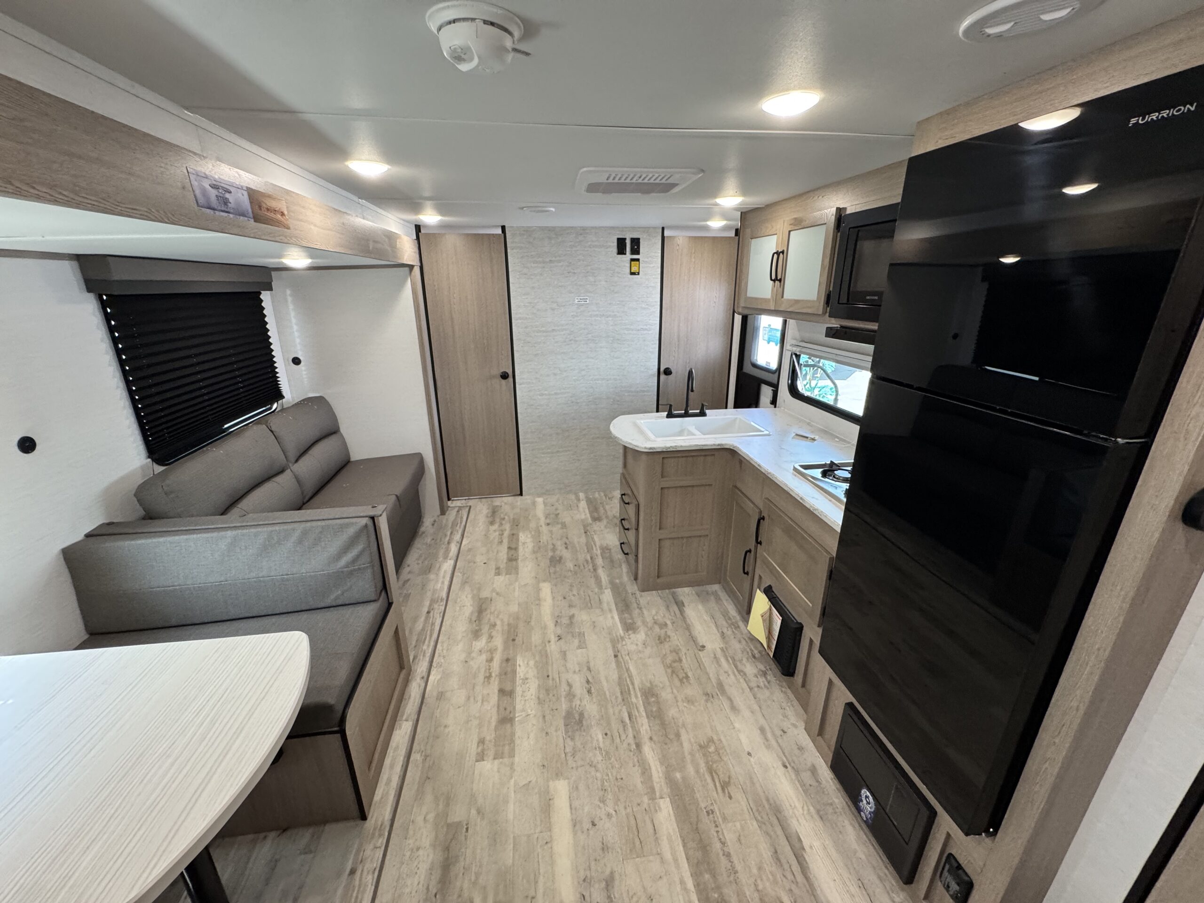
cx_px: 602
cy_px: 452
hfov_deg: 102.1
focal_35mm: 14
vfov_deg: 85.7
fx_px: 487
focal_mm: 2.22
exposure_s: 1/99
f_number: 2.2
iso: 250
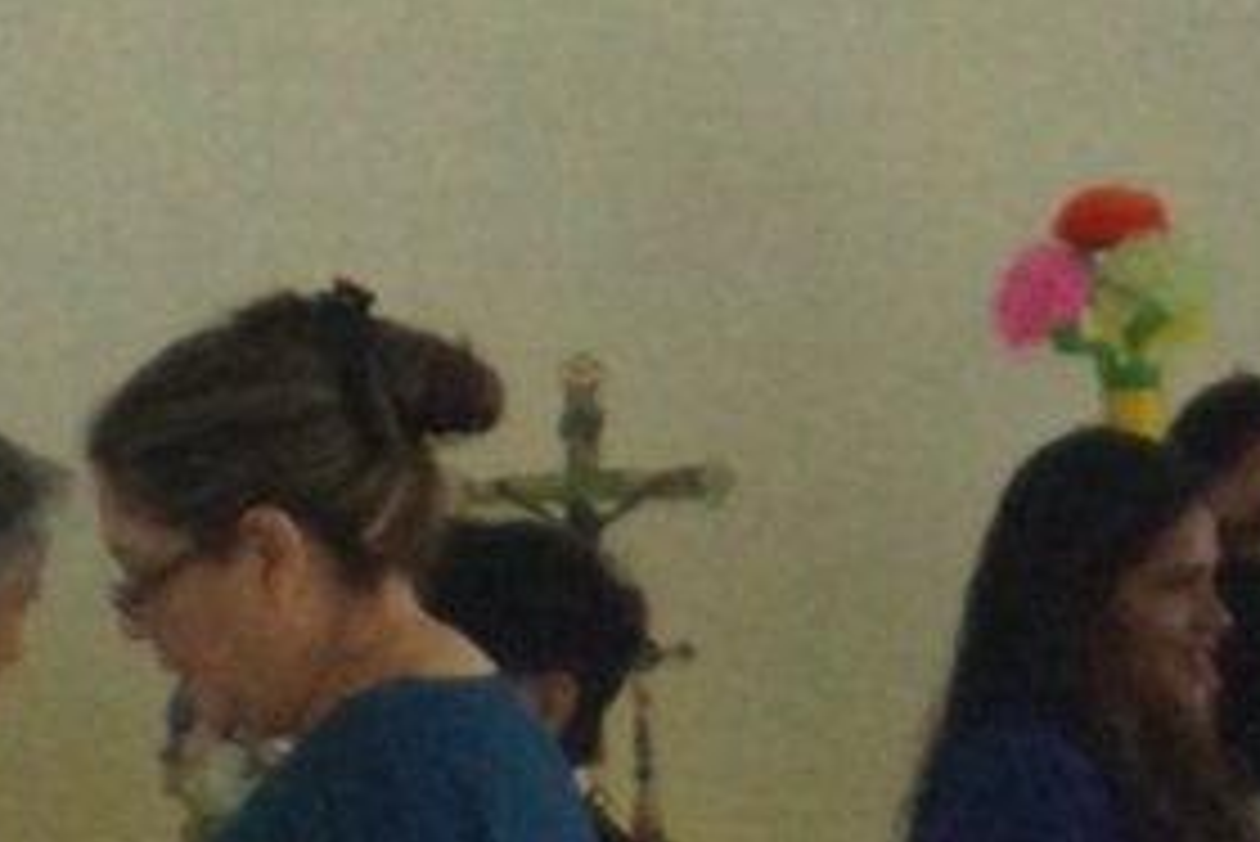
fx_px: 21115
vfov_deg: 2.3
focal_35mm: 603
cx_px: 958
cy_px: 1371
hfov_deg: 3.4
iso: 1600
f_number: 5.6
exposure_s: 1/50
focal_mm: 55
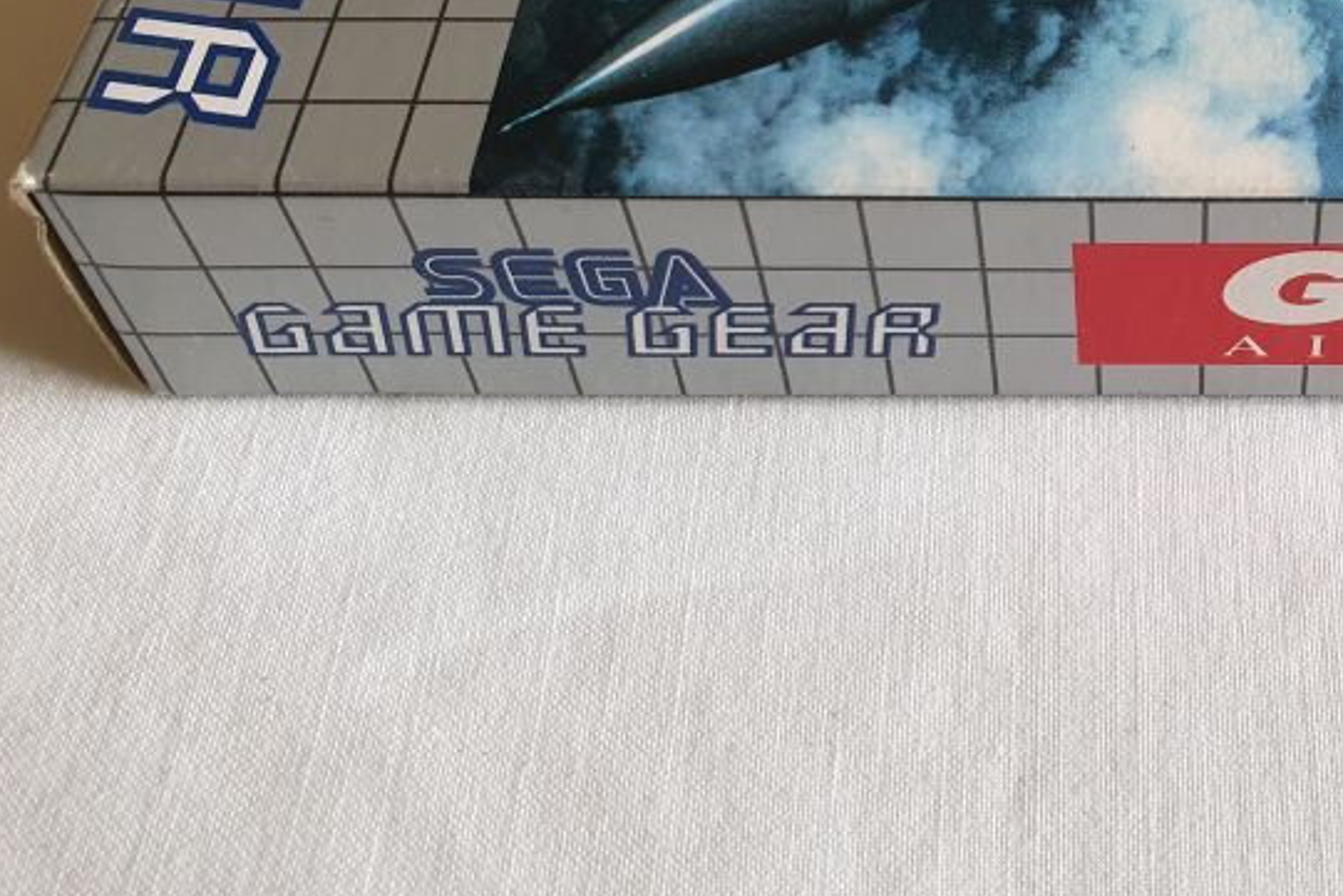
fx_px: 1866
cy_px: 213
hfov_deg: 37.0
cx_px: 1219
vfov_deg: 26.6
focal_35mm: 50
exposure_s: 1/50
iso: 200
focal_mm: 4.3
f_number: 2.4
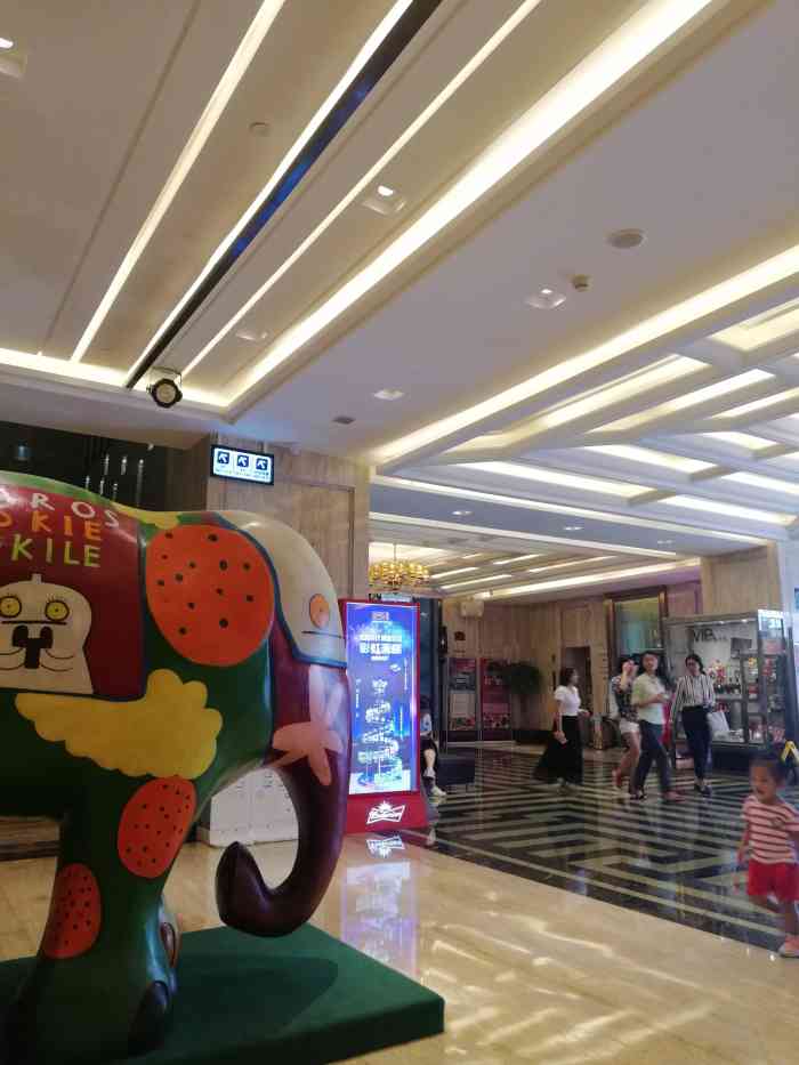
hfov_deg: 51.4
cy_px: 532
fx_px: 831
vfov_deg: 65.3
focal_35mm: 27
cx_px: 400
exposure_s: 1/33.3
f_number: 2.2
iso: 160
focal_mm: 3.81
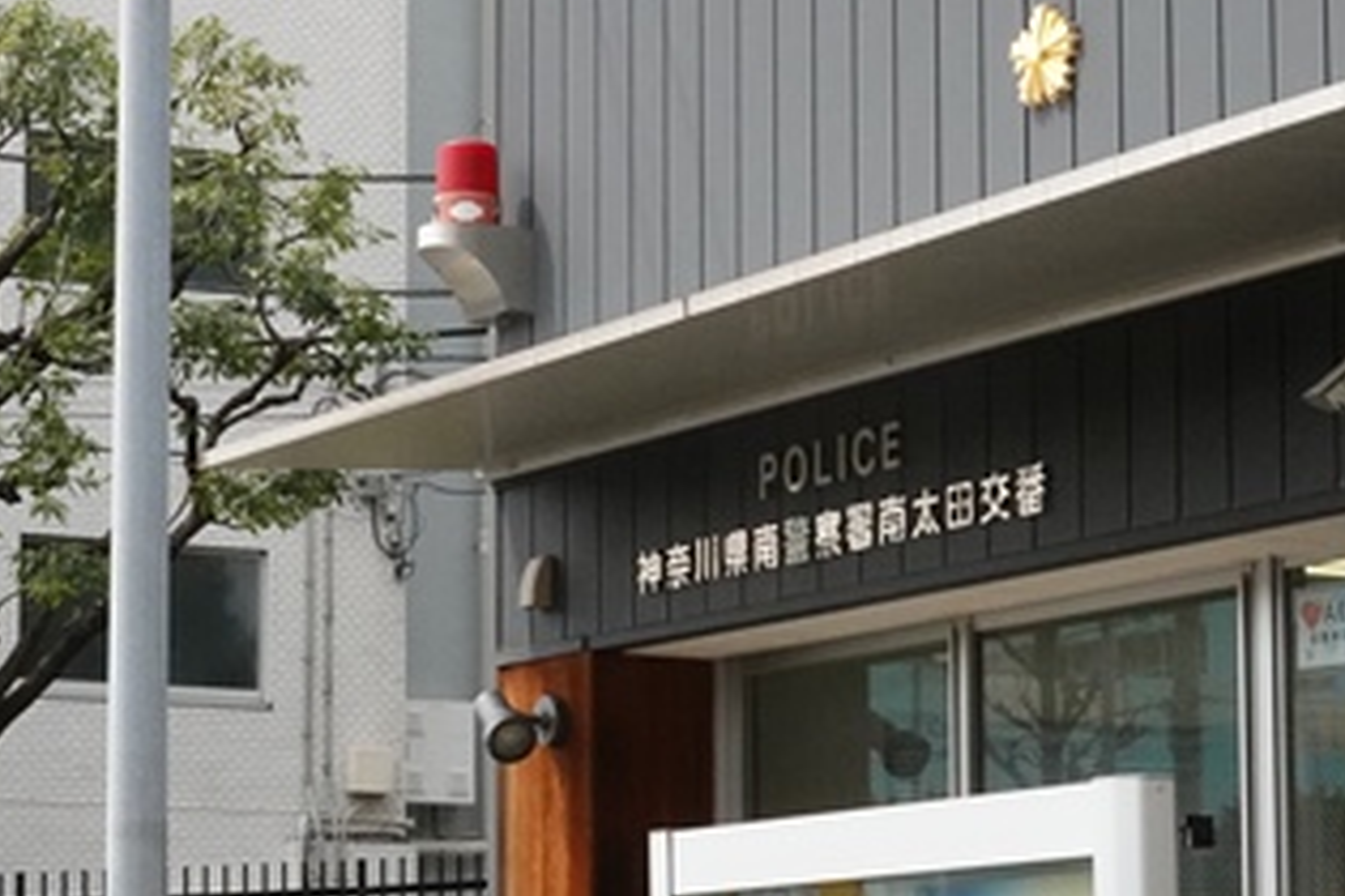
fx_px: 4632
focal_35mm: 124
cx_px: 769
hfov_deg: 16.5
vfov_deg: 11.0
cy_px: 629
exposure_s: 1/1000
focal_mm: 22.46
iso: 2500
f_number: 11
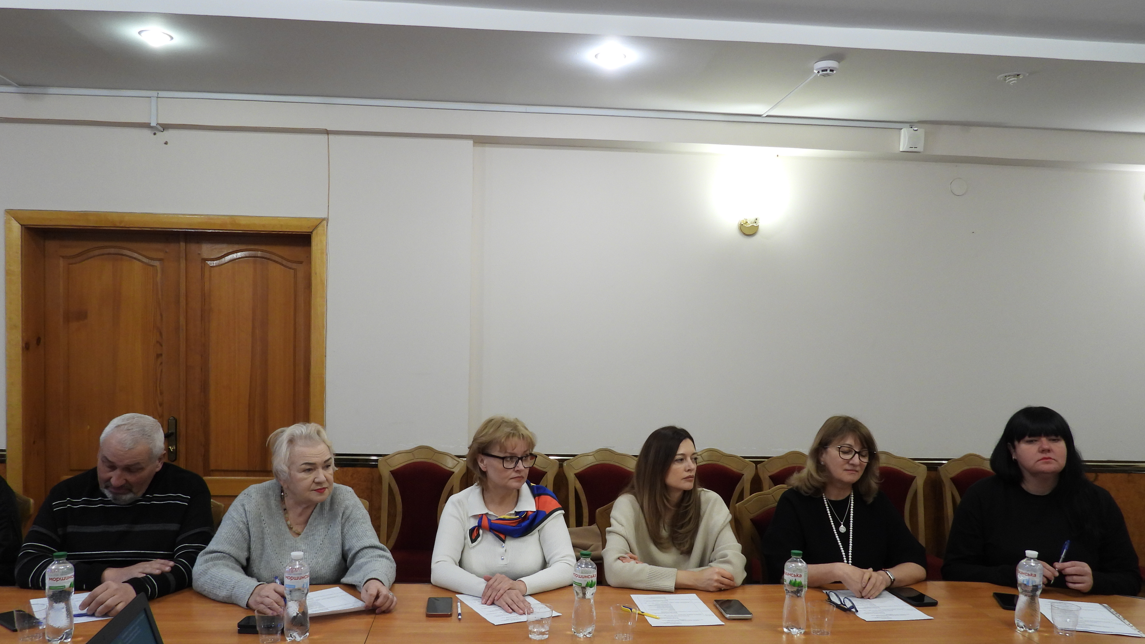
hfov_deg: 69.9
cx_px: 563
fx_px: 820
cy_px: 374
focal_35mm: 27
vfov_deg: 42.8
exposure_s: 1/30
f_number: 2.8
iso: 200
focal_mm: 4.3
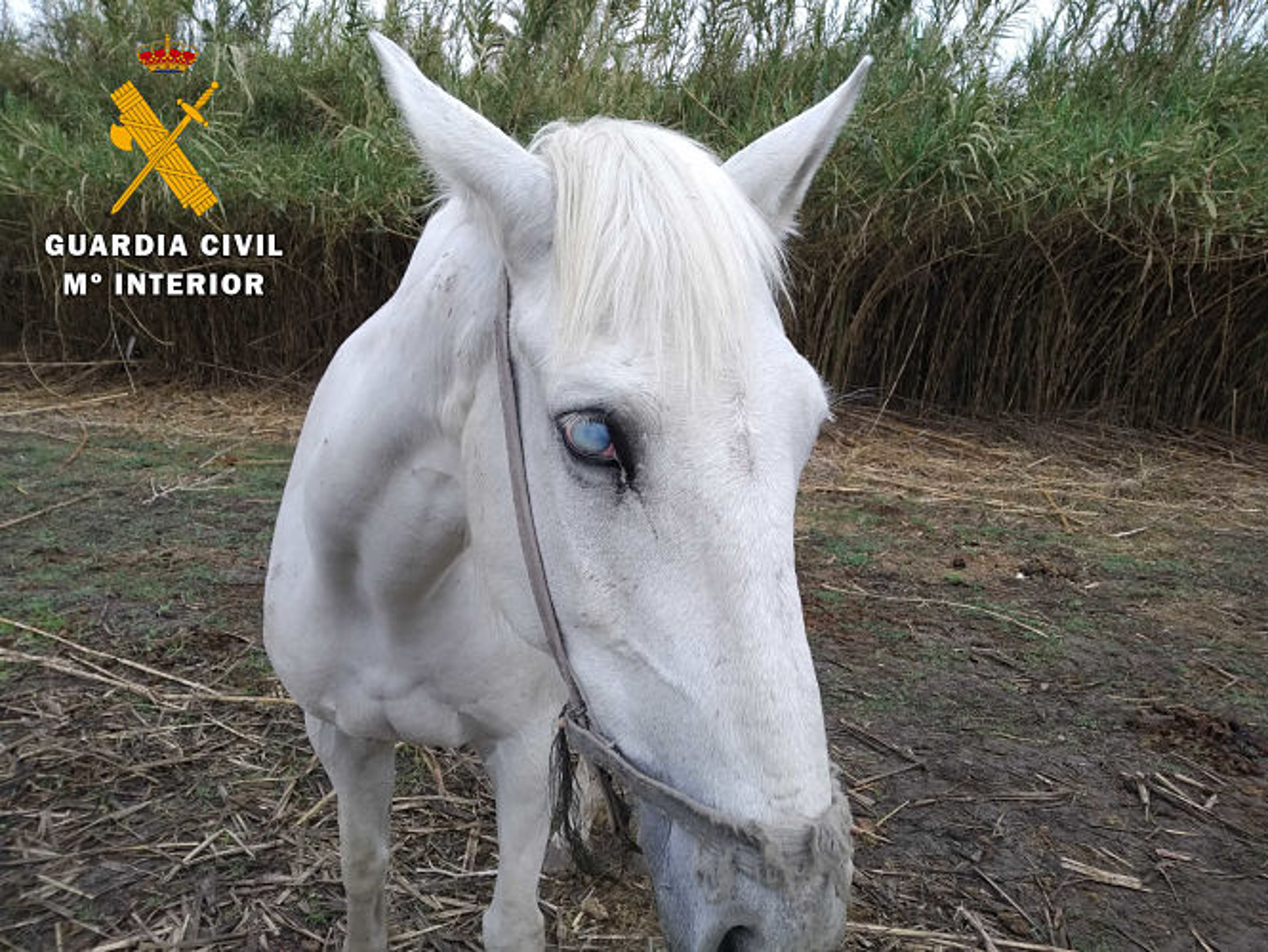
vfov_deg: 53.1
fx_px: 953
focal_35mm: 26
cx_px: 634
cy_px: 476
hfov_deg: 67.3
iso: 100
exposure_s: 1/153
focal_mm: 3.82
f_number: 2.2
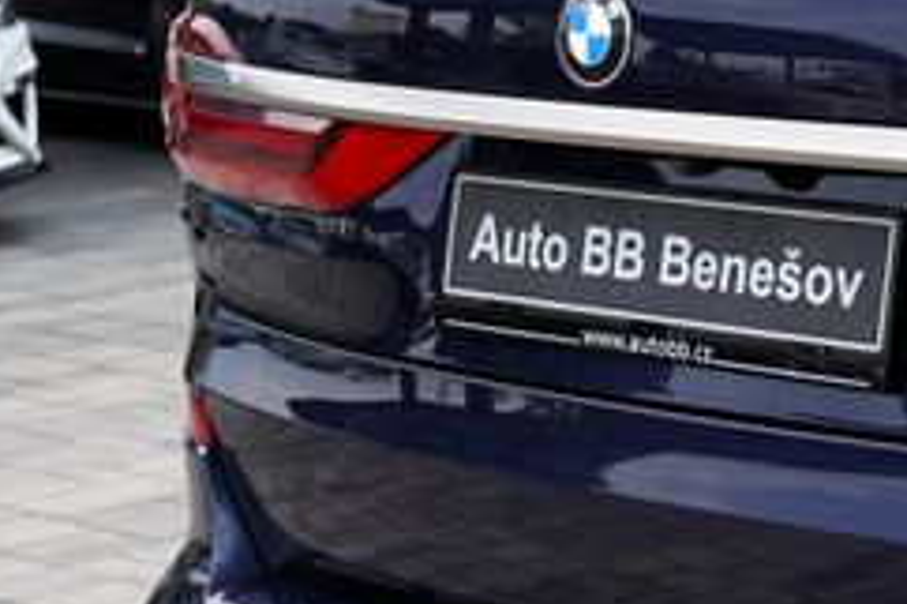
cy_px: 313
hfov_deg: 14.7
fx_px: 3197
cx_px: 1454
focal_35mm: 127
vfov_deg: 10.8
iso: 100
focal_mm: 30
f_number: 4.5
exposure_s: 1/80
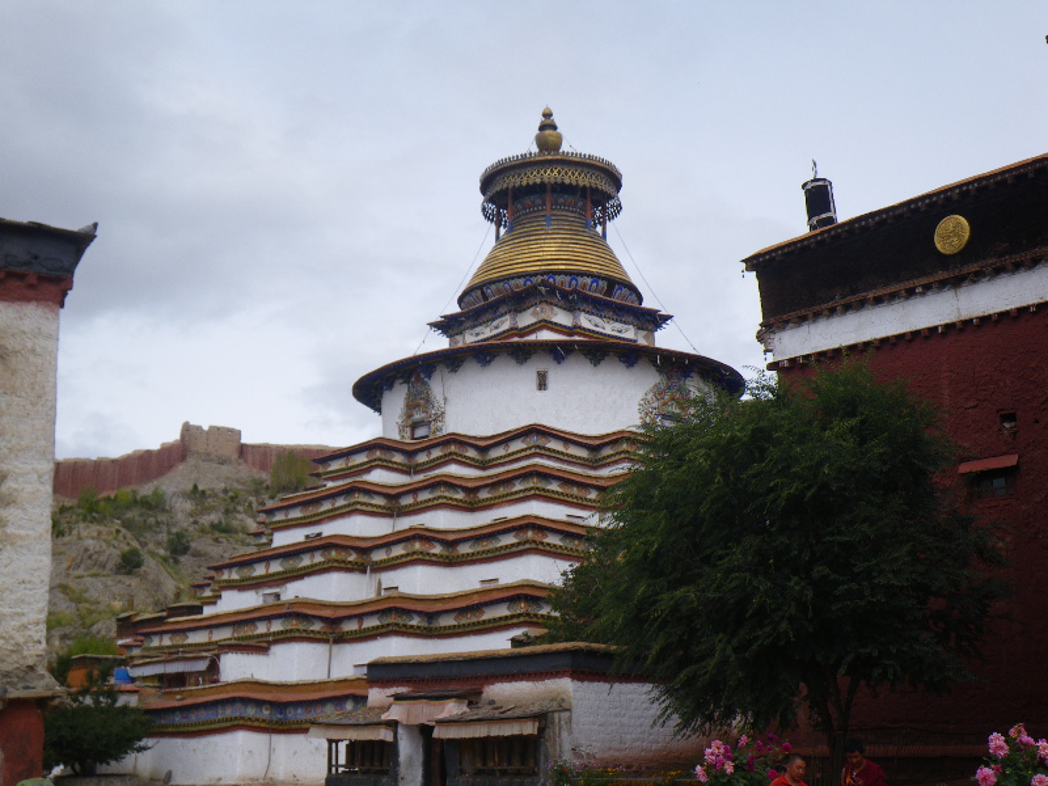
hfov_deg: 44.8
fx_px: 1272
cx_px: 524
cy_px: 393
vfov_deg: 34.3
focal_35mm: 42
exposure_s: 1/320
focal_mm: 7.5
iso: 50
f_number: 5
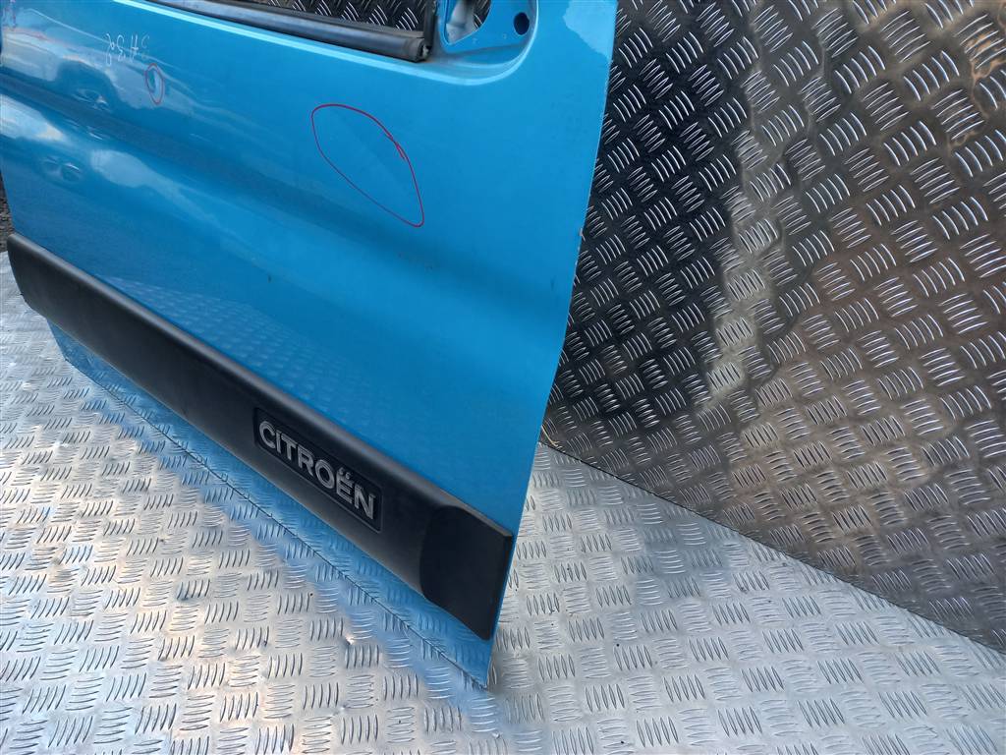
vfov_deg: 54.9
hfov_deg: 69.4
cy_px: 378
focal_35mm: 25
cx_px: 503
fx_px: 727
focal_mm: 4.6
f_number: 1.8
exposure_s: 1/50
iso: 25
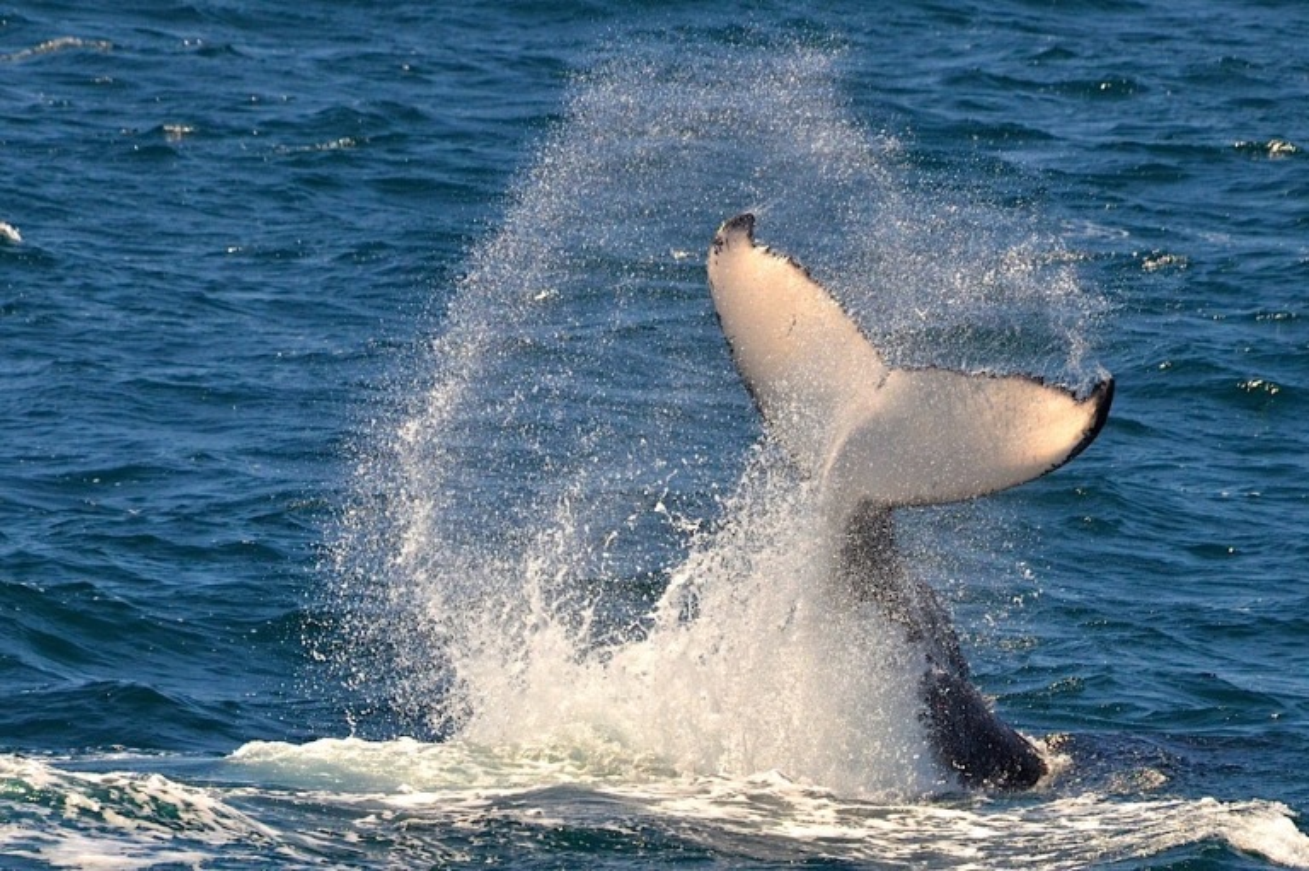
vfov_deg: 1.8
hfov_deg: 2.8
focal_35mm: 750
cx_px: 654
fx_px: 27252
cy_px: 436
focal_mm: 500
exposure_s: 1/2000
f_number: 13
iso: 1250
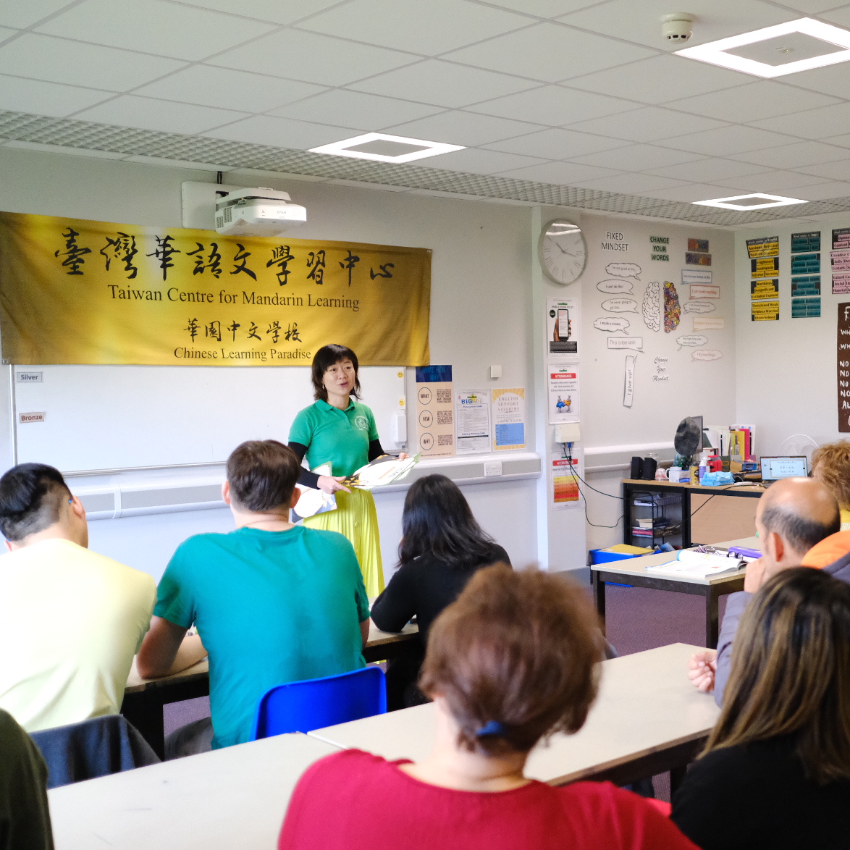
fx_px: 1250
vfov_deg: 37.6
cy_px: 422
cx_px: 553
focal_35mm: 45
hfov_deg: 37.2
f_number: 2
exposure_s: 1/1000
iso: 6400
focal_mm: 23
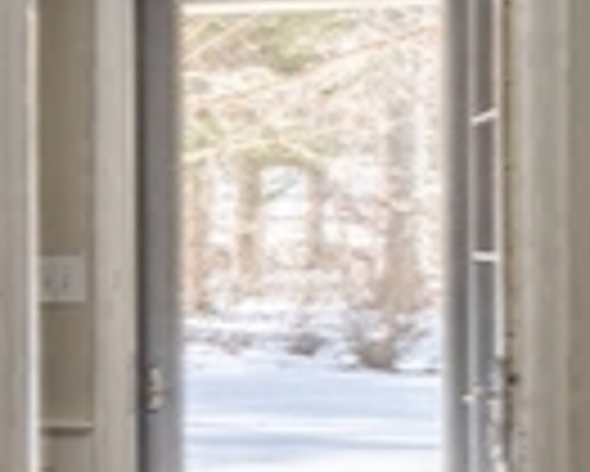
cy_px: 668
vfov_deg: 8.6
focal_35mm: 176
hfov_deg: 9.7
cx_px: -806
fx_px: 3076
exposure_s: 1/30
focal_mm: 24
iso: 64
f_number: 18
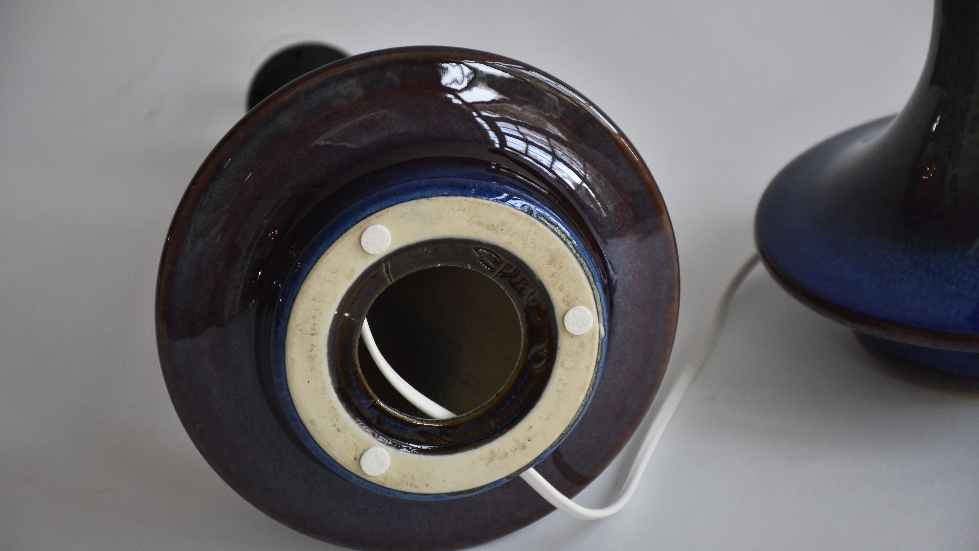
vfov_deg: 8.5
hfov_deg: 15.1
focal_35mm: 142
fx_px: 3686
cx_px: 488
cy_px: 286
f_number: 5.3
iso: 1000
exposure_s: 1/160
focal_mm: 90
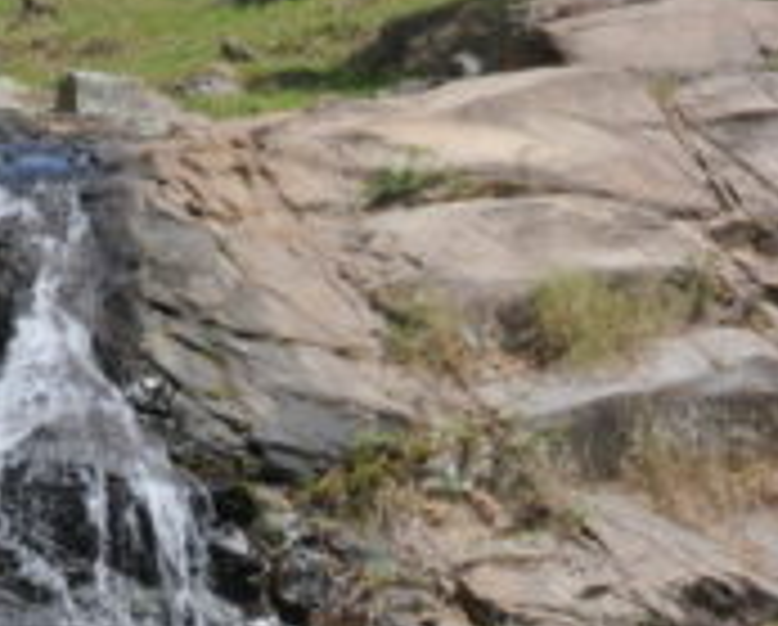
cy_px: 788
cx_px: 571
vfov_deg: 9.4
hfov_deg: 11.9
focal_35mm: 162
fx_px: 3736
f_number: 20
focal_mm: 26
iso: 200
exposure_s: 1/60
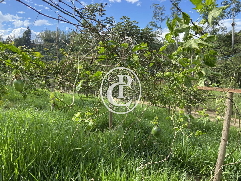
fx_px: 181
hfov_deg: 67.3
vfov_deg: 53.1
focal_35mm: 26
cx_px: 120
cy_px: 90
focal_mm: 4.25
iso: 32
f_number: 1.8
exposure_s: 1/1082
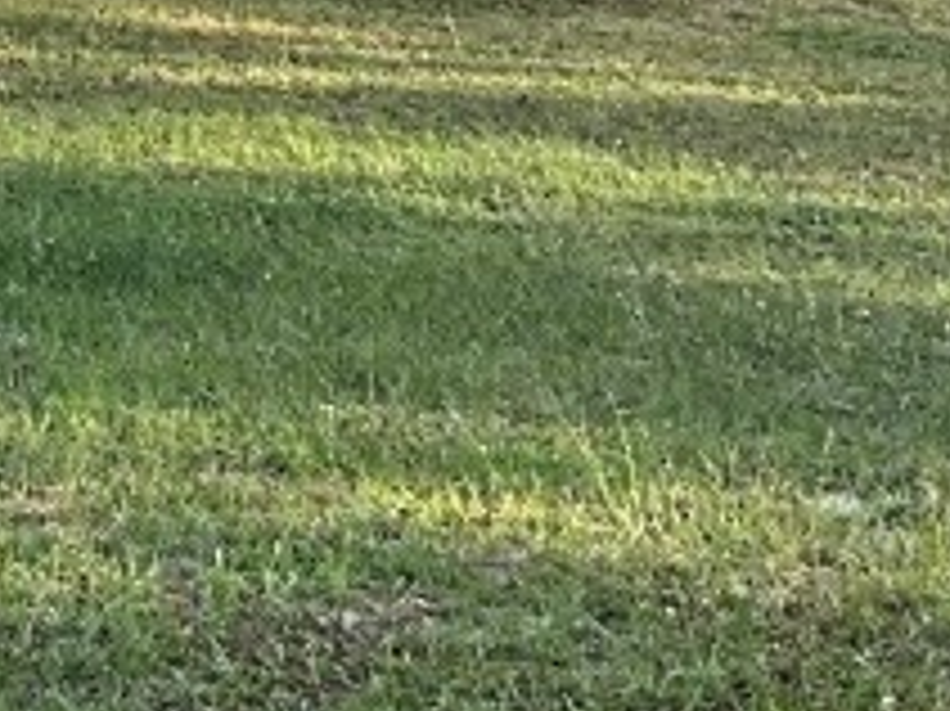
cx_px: -621
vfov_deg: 10.0
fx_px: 3867
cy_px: -544
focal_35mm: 141
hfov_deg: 13.0
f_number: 1.8
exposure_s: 1/237
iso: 25
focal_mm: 3
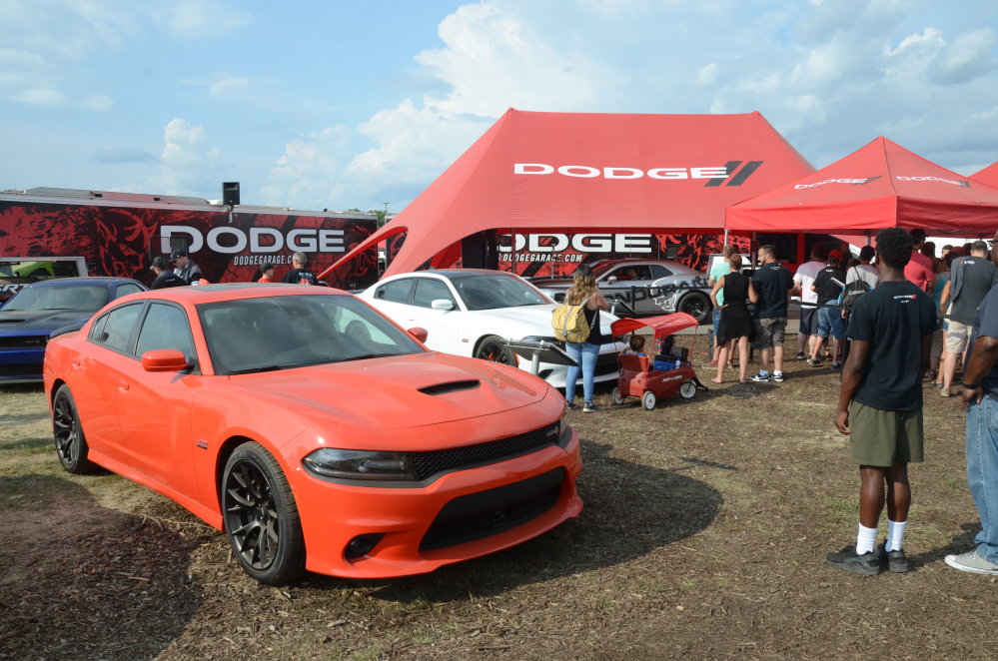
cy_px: 330
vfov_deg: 47.8
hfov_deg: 67.5
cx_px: 499
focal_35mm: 27
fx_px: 747
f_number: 13
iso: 640
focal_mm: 18
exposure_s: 1/640
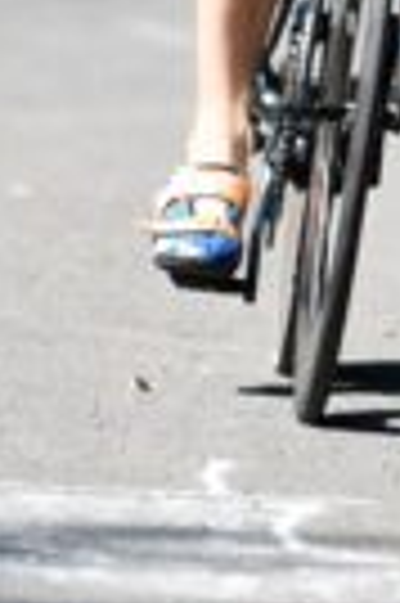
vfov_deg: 2.9
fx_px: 11830
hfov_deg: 1.9
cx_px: 438
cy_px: -254
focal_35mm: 708
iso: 200
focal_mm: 150
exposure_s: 1/1250
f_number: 3.5
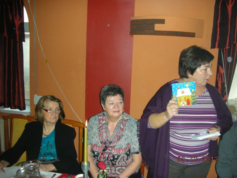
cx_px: 118
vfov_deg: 40.7
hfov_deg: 52.6
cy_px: 89
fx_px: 240
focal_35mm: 35
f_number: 3
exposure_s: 1/60.1
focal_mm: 5.8
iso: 161
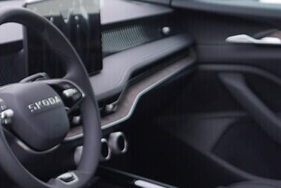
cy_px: 217
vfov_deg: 9.8
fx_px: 1085
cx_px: -92
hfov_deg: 14.1
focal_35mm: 139
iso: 125
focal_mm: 24
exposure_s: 1/40
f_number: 2.8
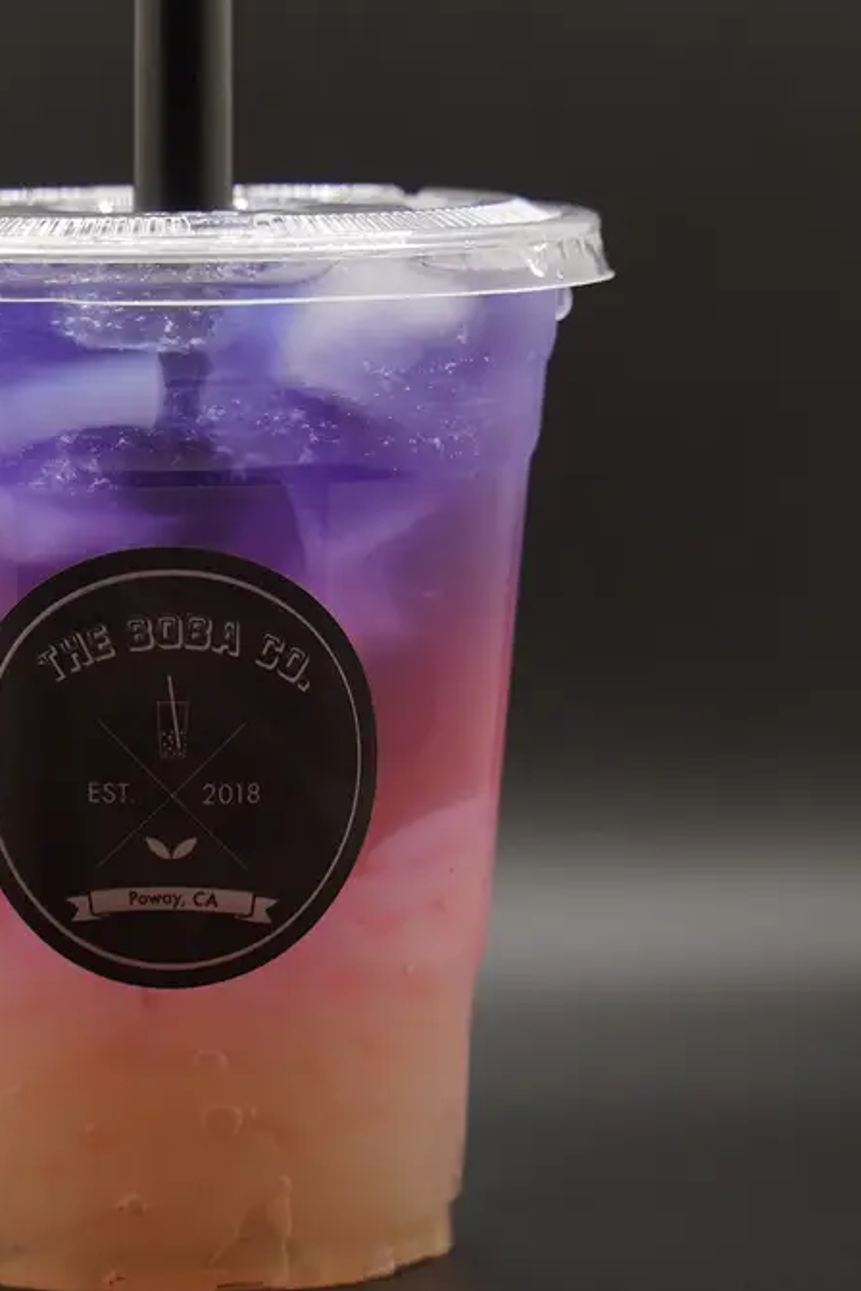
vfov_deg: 10.6
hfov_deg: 7.1
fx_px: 6923
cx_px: 225
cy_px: 275
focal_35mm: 193
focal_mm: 72
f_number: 4.5
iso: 800
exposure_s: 1/400
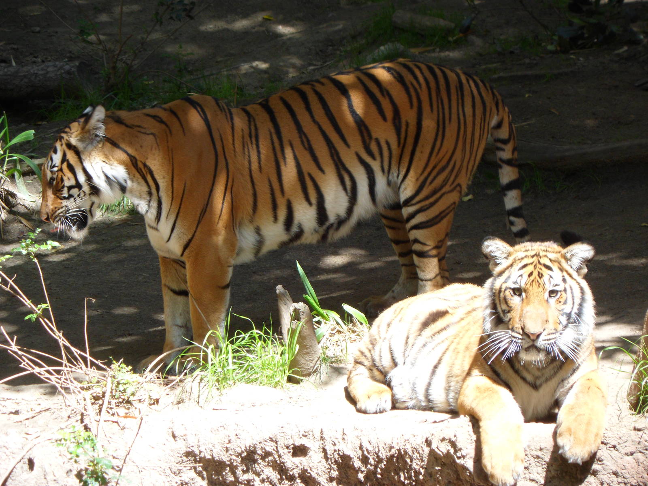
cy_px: 243
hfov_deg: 7.3
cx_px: 324
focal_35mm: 270
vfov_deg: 5.5
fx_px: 5054
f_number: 5.9
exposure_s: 1/60
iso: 80
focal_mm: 46.8
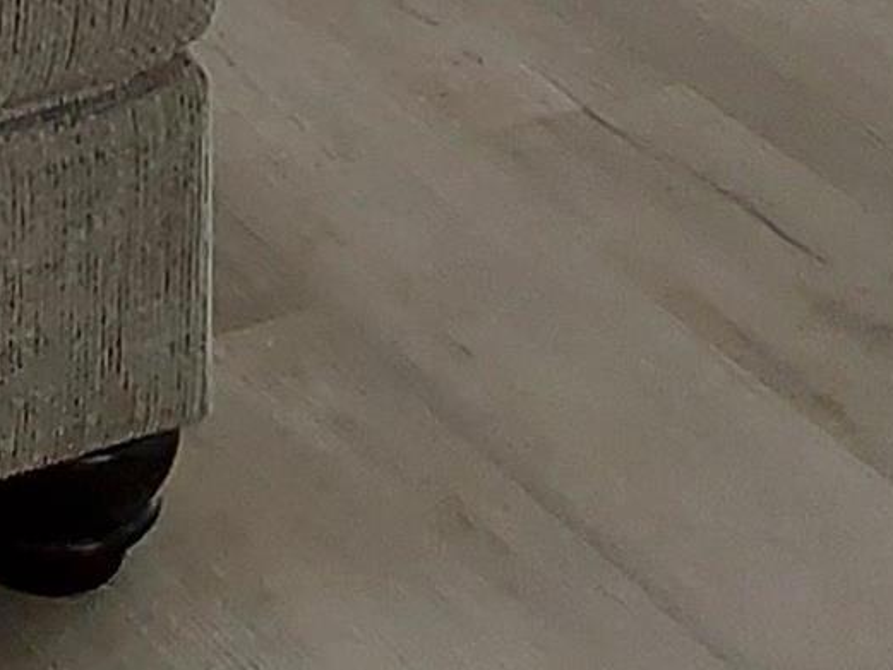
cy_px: -1208
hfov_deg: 11.8
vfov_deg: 8.0
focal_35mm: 165
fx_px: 4258
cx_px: -45
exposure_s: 1/60
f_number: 1.9
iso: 200
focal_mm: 2.91
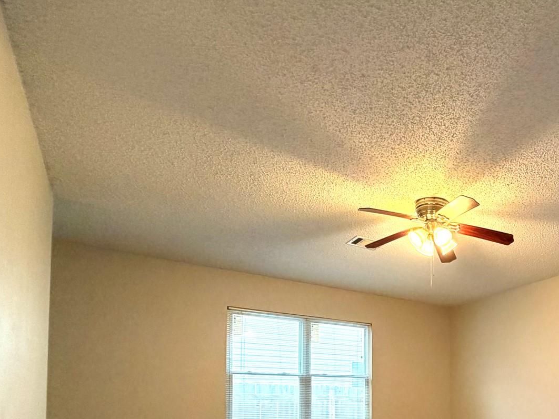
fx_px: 436
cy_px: 385
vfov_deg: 45.9
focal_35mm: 27
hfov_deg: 57.8
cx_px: 484
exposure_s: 1/60
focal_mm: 2.22
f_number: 2.2
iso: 320
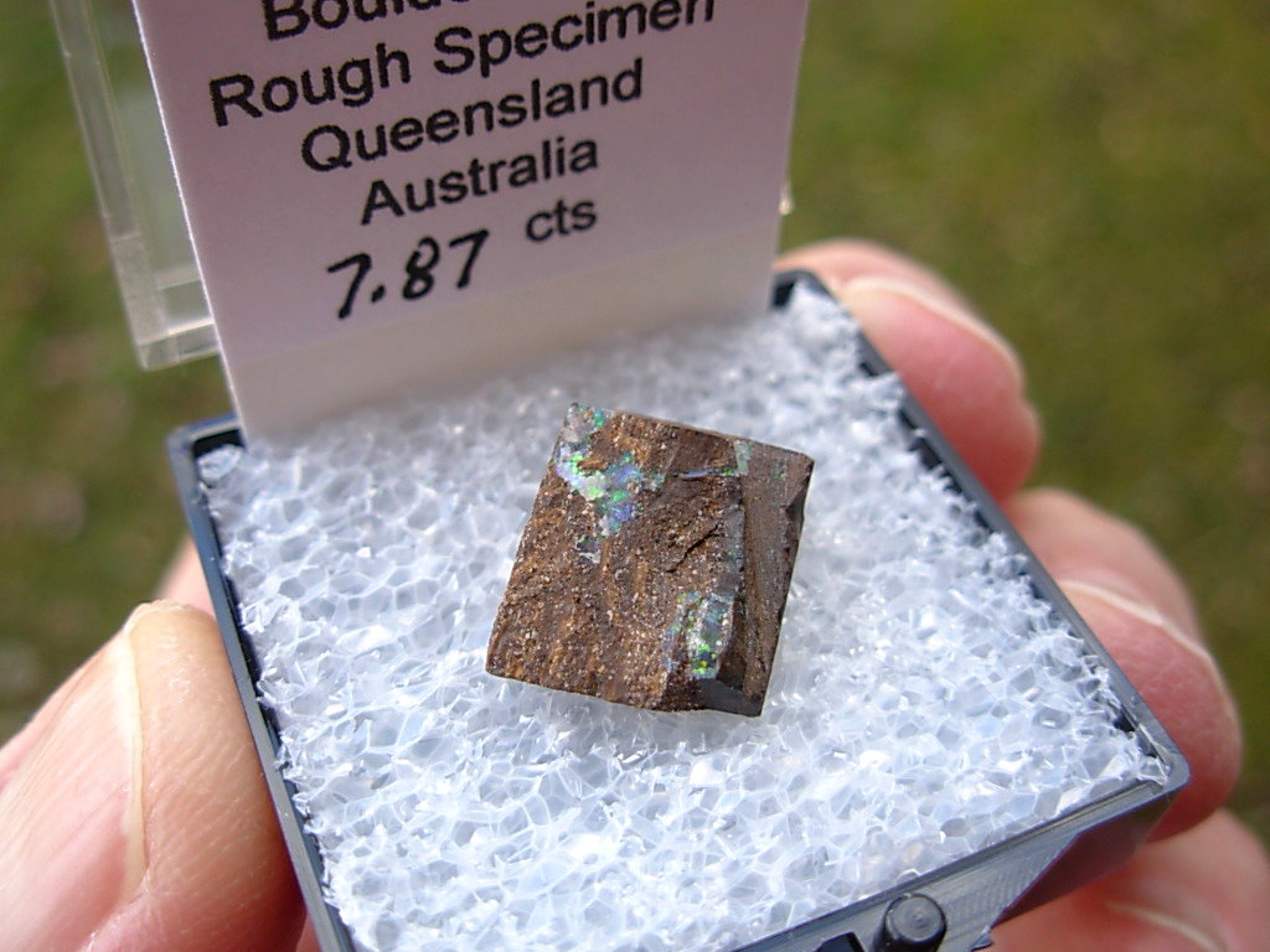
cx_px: 635
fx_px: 1394
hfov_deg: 49.0
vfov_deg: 37.7
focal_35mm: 38
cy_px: 476
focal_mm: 6.3
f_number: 2.9
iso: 50
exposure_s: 1/192
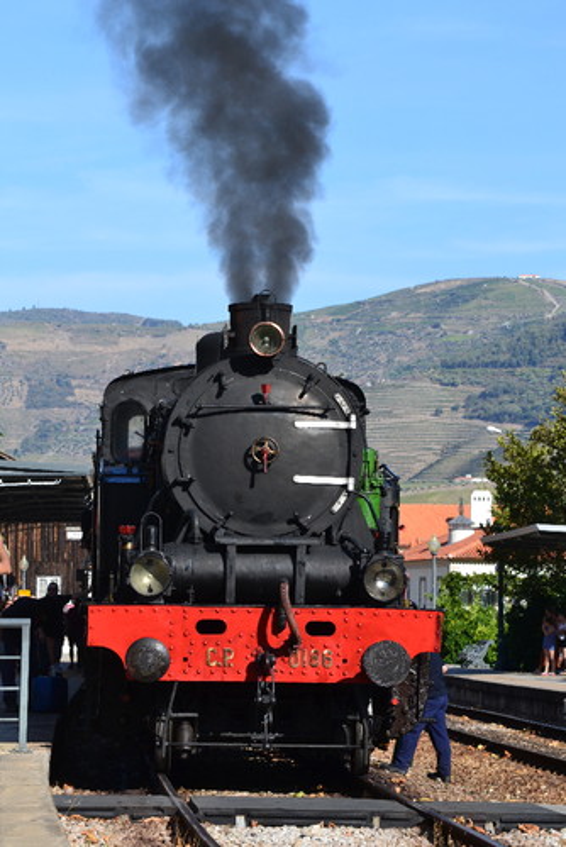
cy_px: 424
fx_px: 3532
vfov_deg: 13.7
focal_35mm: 150
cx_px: 283
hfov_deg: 9.2
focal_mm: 100
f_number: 11
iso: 400
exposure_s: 1/400
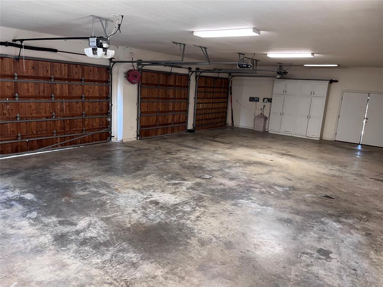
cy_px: 144
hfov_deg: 67.3
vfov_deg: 53.1
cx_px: 192
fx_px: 288
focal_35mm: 26
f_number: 1.6
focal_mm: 5.1
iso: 250
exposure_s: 1/60
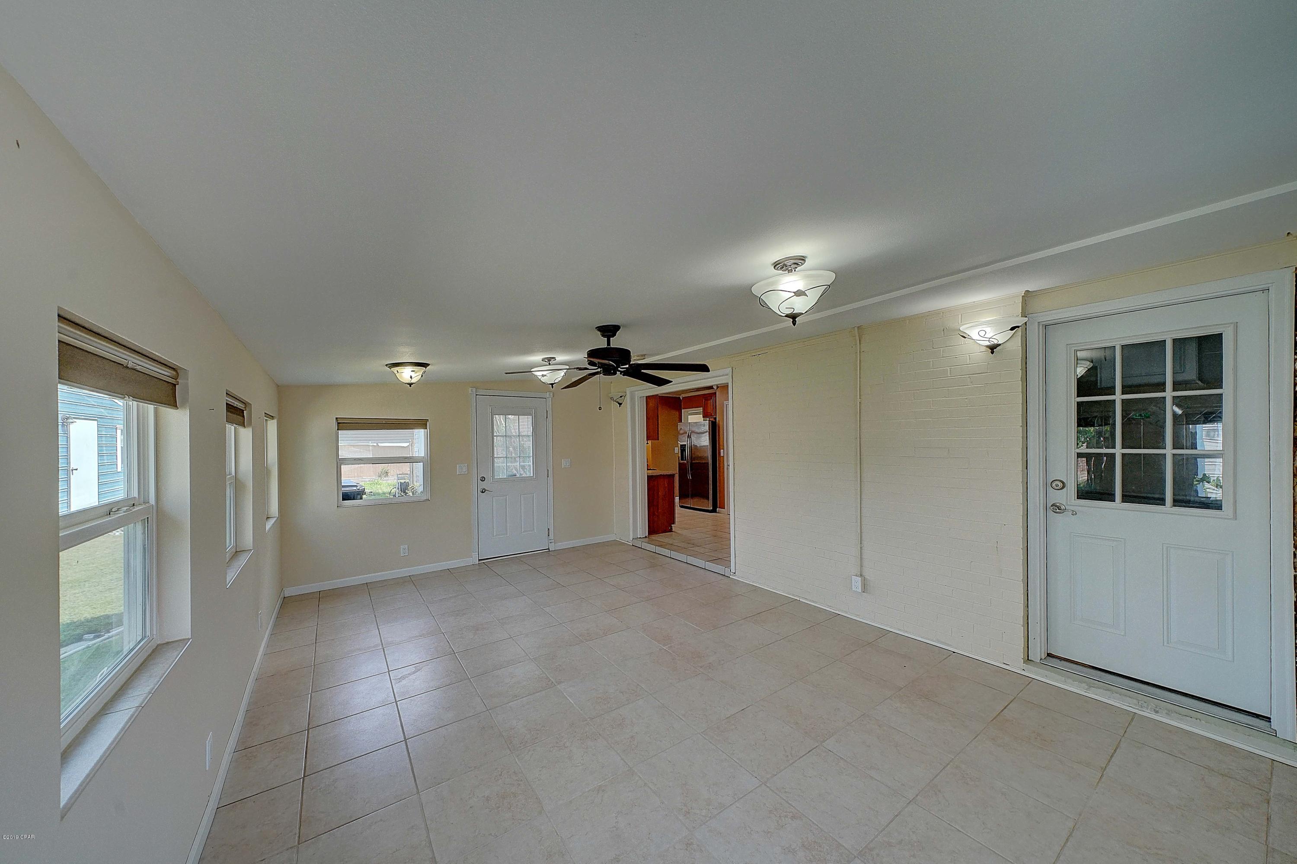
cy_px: 432
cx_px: 648
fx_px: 432
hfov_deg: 112.6
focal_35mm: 12
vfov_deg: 90.0
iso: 400
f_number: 8
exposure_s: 1/60
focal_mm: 12
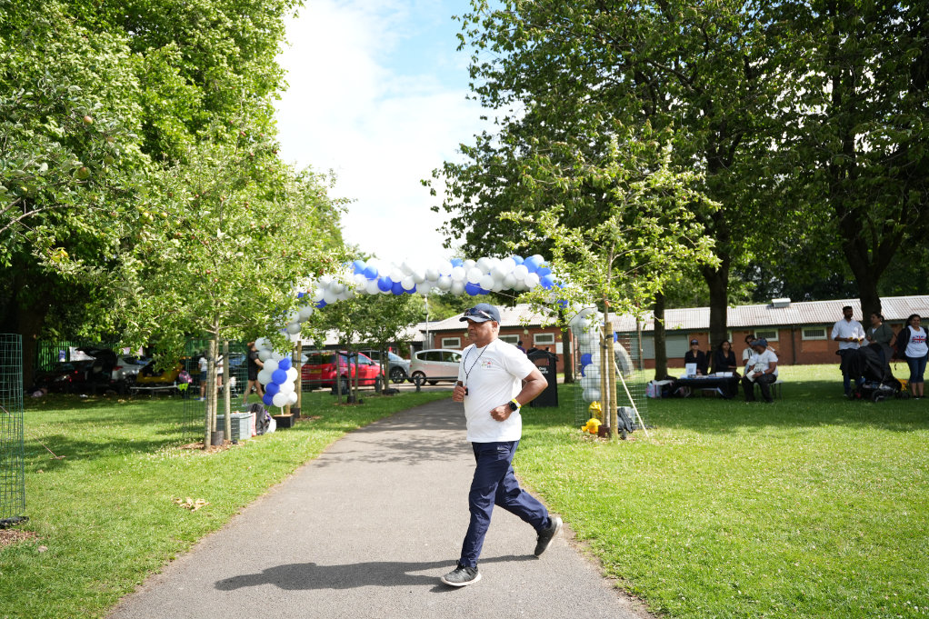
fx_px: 694
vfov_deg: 48.1
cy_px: 310
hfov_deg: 67.6
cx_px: 464
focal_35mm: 27
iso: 400
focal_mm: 26.9
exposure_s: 1/3200
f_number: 2.8
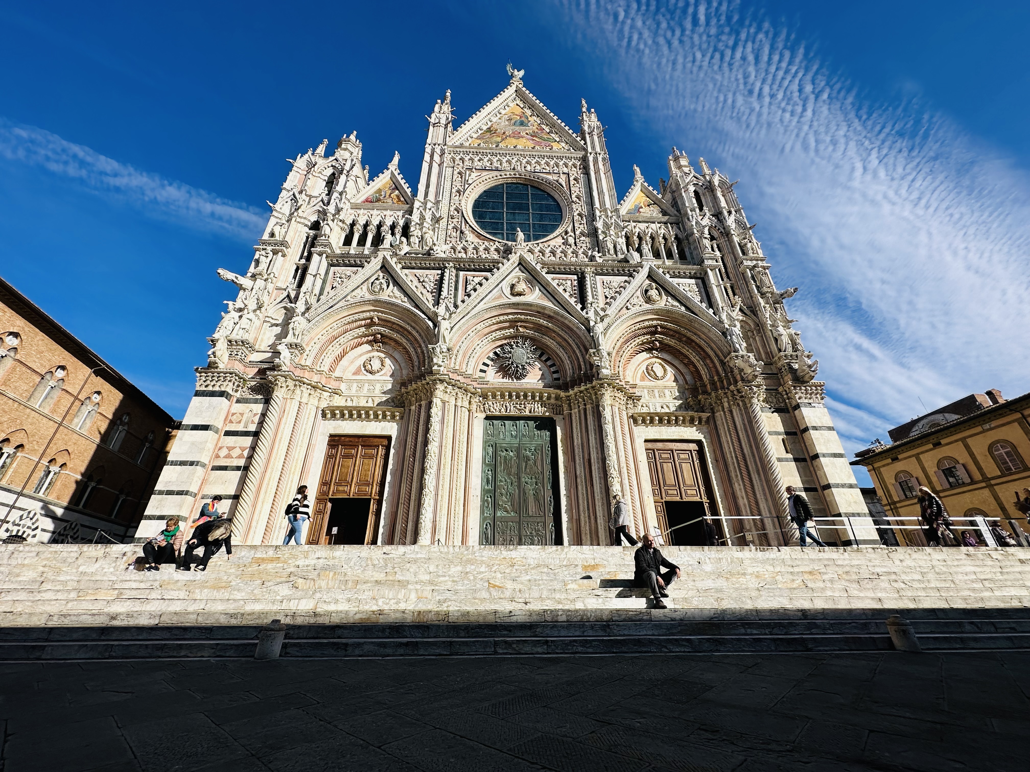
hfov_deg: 102.1
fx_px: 417
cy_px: 386
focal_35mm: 14
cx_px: 515
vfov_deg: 85.7
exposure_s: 1/3509
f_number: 2.2
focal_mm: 2.22
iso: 50
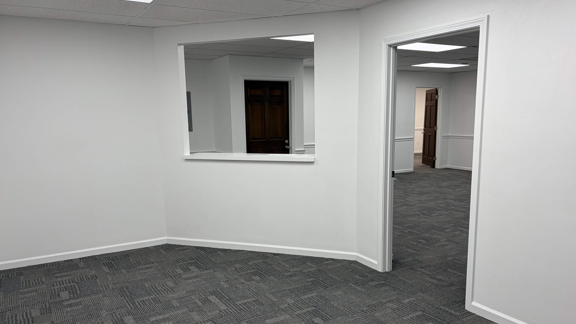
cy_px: 181
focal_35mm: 29
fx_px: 443
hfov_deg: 66.1
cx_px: 288
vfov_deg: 40.1
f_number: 1.6
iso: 50
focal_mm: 5.96
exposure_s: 1/120
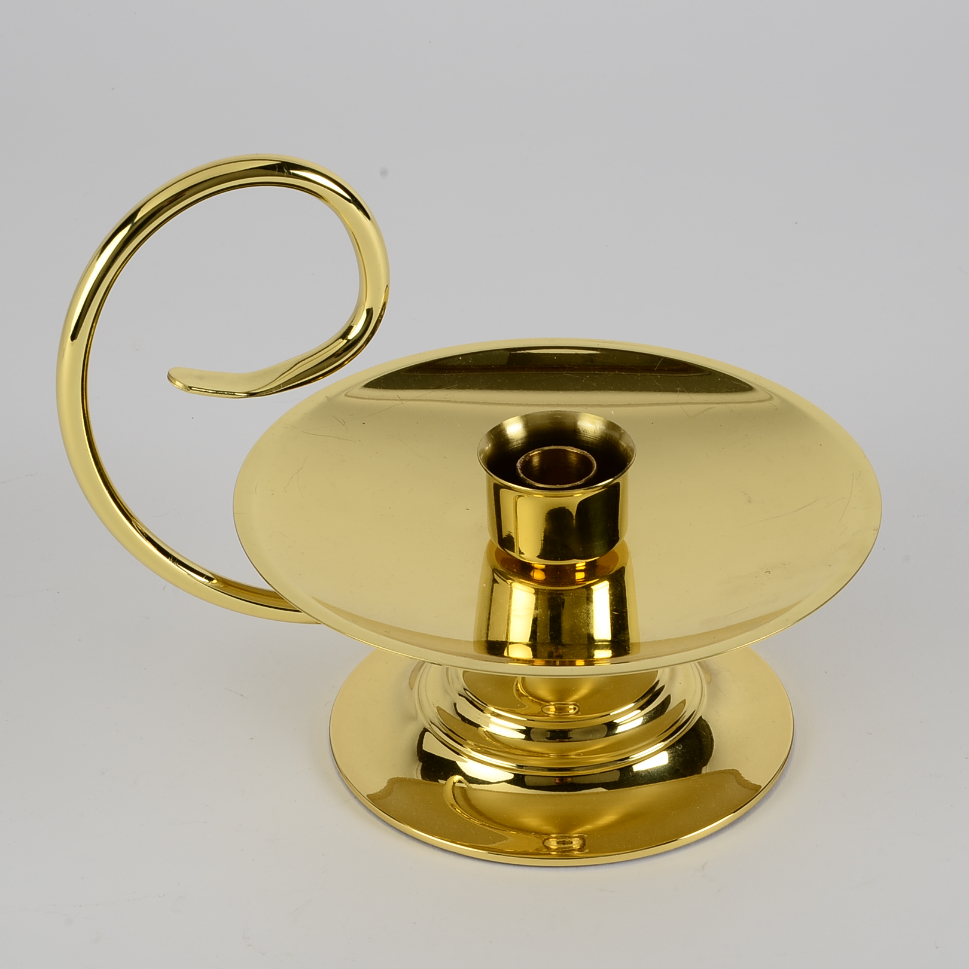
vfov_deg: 14.5
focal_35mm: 120
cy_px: 484
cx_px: 494
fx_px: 3800
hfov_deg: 14.5
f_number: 16
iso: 100
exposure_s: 1/160
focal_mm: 62
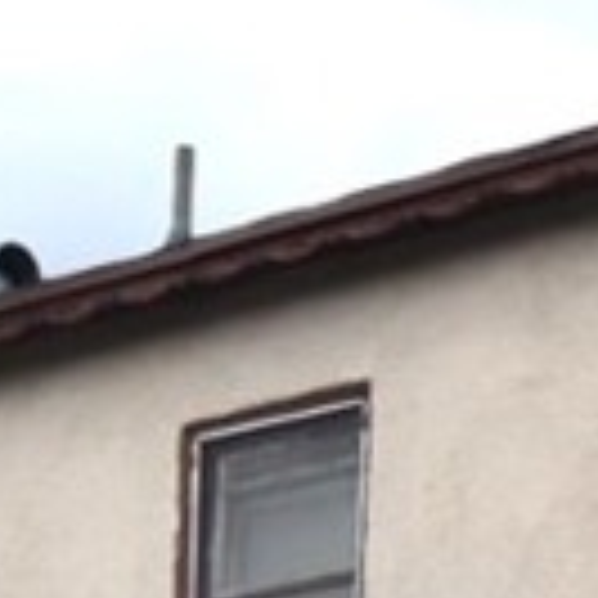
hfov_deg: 6.9
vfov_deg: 7.2
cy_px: 1198
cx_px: 1551
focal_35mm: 235
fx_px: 4593
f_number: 8
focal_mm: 24
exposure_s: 1/500
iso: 200
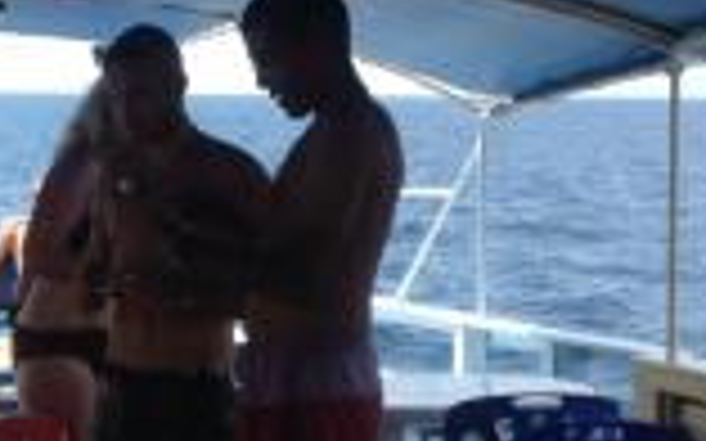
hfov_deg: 20.6
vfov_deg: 13.1
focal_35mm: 100
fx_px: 1923
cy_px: 243
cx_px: 166
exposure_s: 1/786
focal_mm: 4.13
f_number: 2.4
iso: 50
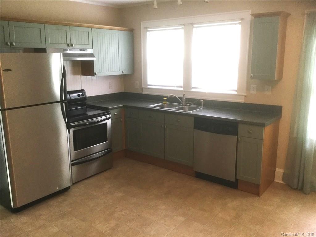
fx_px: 283
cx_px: 158
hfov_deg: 58.4
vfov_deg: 45.4
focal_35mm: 31
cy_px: 118
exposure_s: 1/30
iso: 80
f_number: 2.4
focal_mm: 3.3
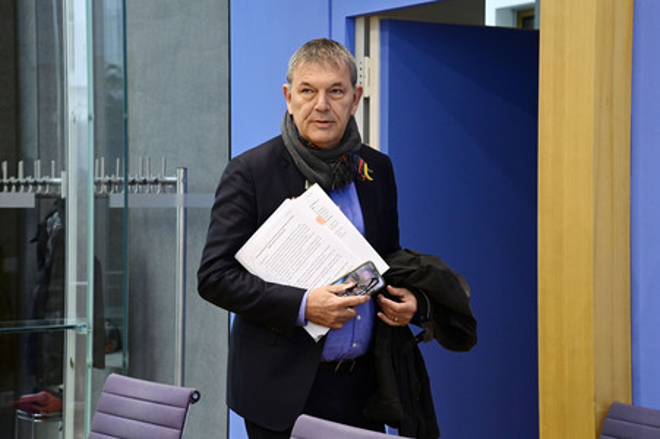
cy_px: 220
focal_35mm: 78
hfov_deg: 26.0
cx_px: 330
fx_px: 1429
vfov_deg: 17.5
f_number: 6.3
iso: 5000
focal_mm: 78
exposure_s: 1/400
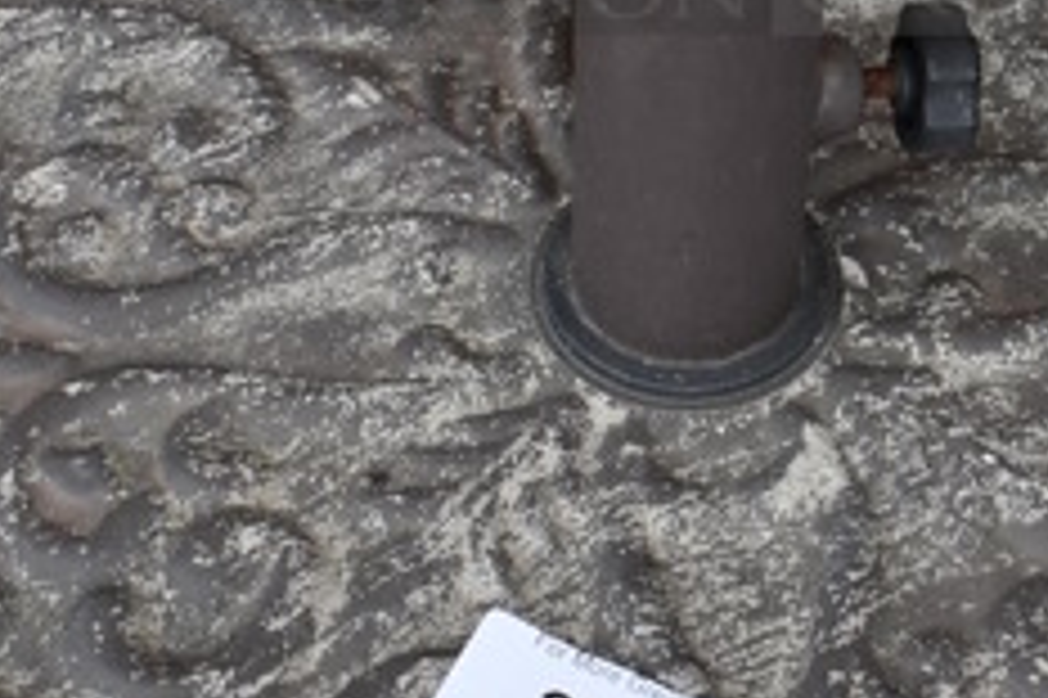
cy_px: -200
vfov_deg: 12.5
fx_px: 3084
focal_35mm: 106
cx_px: 720
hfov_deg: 19.2
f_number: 6.3
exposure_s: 1/200
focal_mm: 18
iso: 200
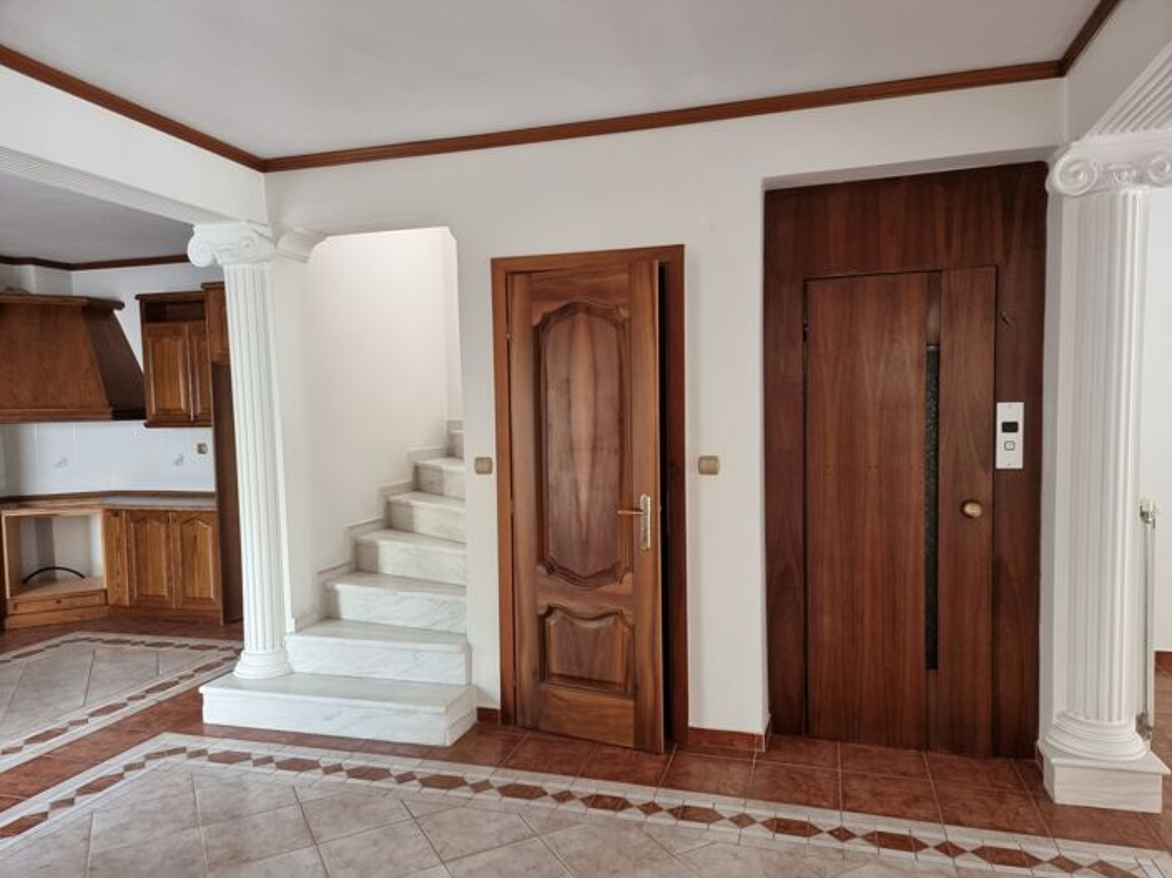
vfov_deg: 56.8
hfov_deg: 71.6
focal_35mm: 24
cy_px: 439
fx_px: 812
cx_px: 586
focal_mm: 6.7
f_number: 1.8
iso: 400
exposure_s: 1/50
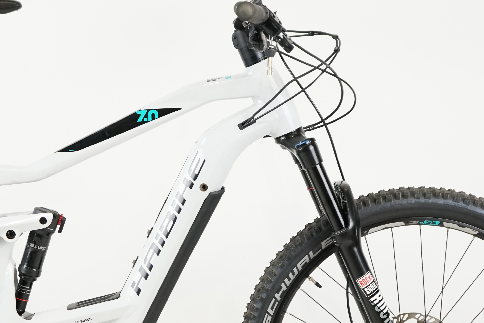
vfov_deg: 11.4
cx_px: 112
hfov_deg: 17.0
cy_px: 227
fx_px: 1613
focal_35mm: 120
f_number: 5
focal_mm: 59
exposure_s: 1/200
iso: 2000
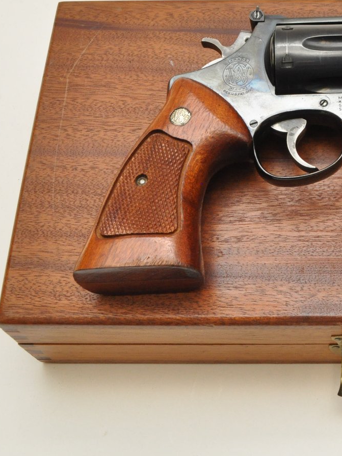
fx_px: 870
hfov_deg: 20.8
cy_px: 179
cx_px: 404
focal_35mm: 66
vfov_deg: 29.3
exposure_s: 1/125
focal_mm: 24
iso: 1600
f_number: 14
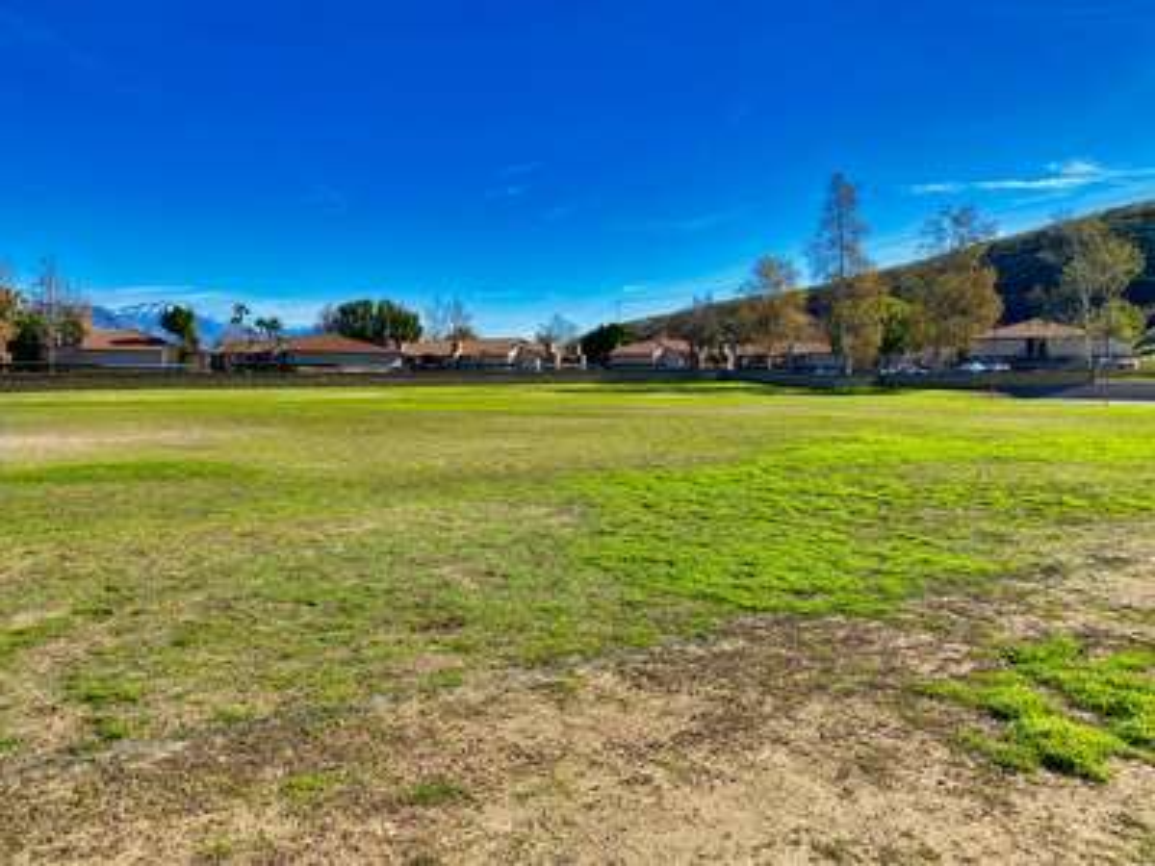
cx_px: 578
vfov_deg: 53.1
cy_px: 433
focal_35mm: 26
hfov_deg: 67.3
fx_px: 868
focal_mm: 4.25
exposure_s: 1/2762
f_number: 1.8
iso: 32
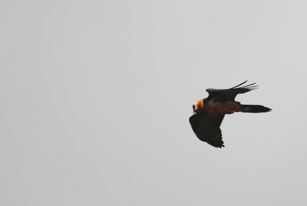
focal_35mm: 750
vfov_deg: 1.8
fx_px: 6405
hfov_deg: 2.7
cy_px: 103
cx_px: 154
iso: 200
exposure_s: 1/1000
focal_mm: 500
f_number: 6.3
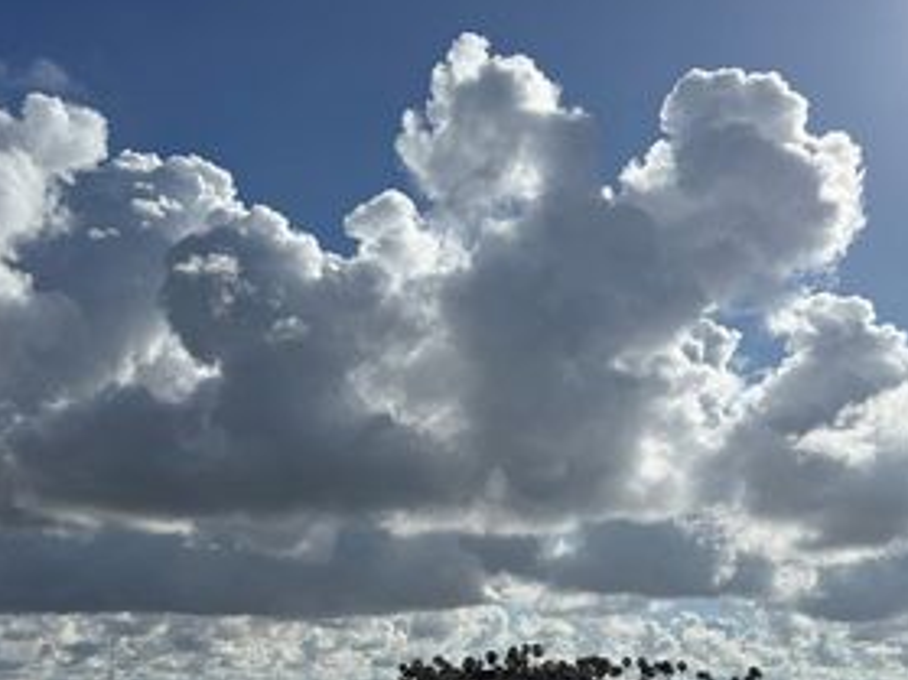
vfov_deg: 32.9
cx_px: 387
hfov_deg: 43.7
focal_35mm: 43
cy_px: 519
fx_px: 1127
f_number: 1.78
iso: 64
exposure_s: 1/14286
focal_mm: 6.76
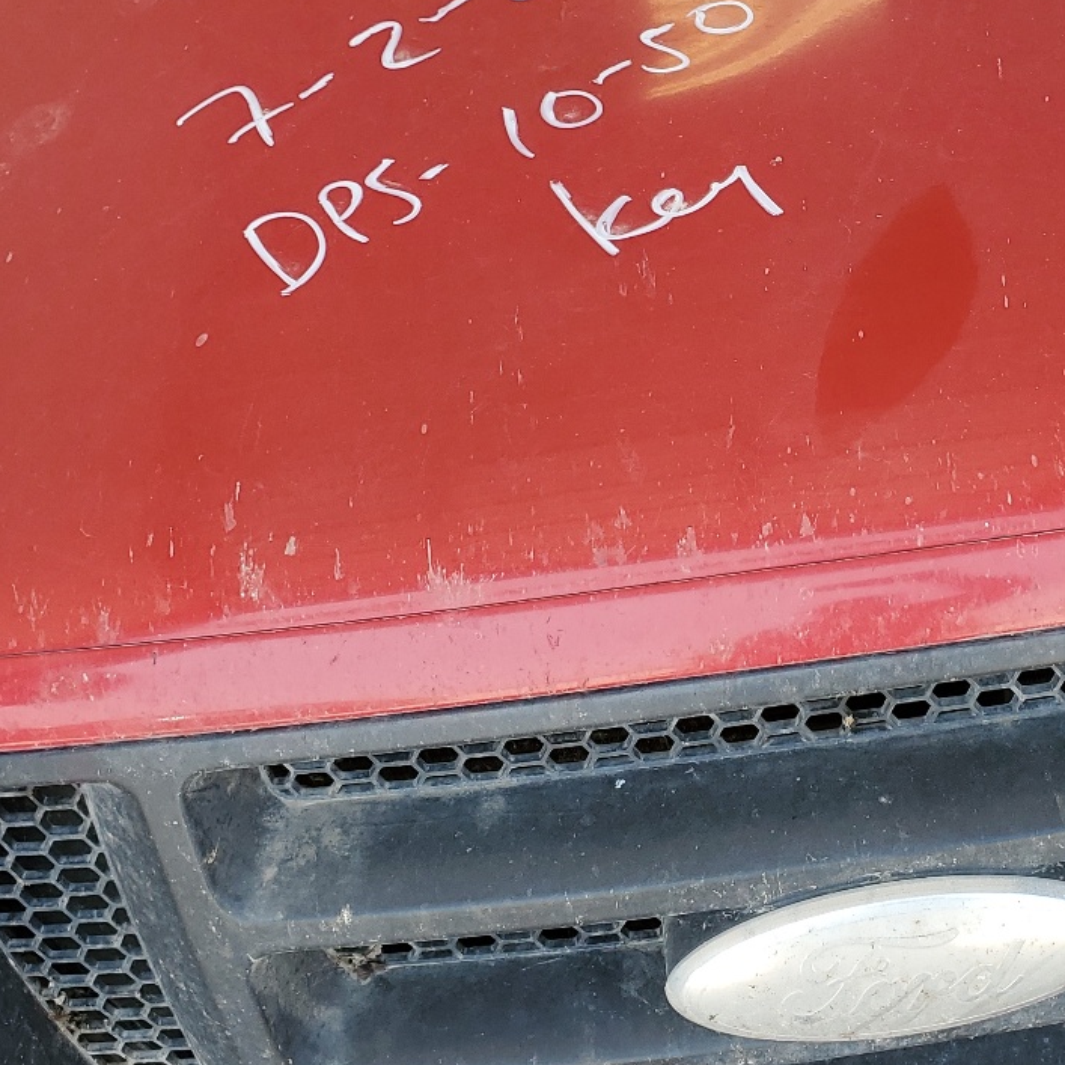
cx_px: 889
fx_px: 1810
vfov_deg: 32.7
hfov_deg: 31.7
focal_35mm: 52
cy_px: 441
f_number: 1.5
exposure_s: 1/294
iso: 50
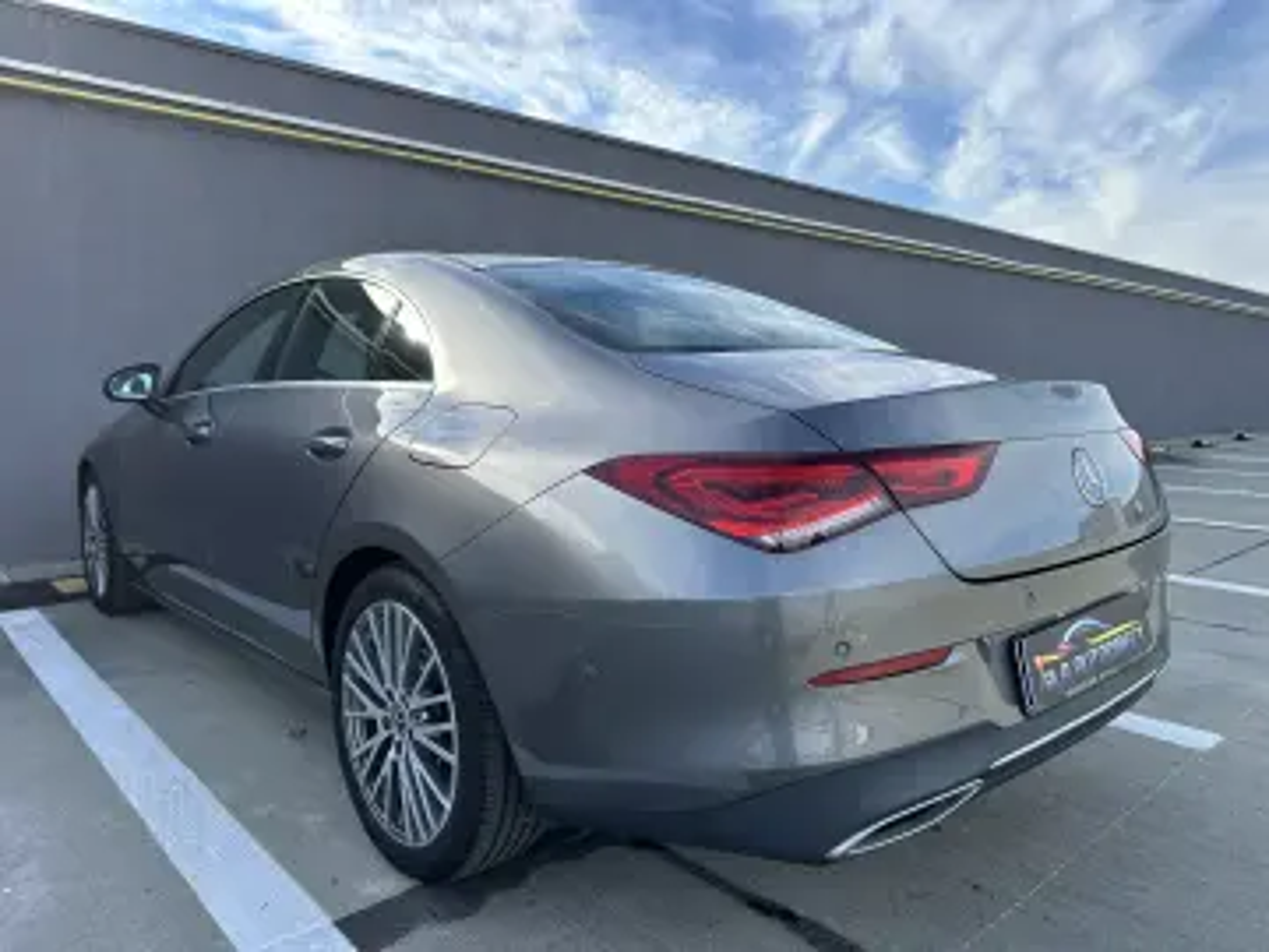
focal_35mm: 24
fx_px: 880
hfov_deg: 71.6
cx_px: 634
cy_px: 476
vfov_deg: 56.8
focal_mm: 6.86
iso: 80
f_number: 1.78
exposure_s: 1/1587
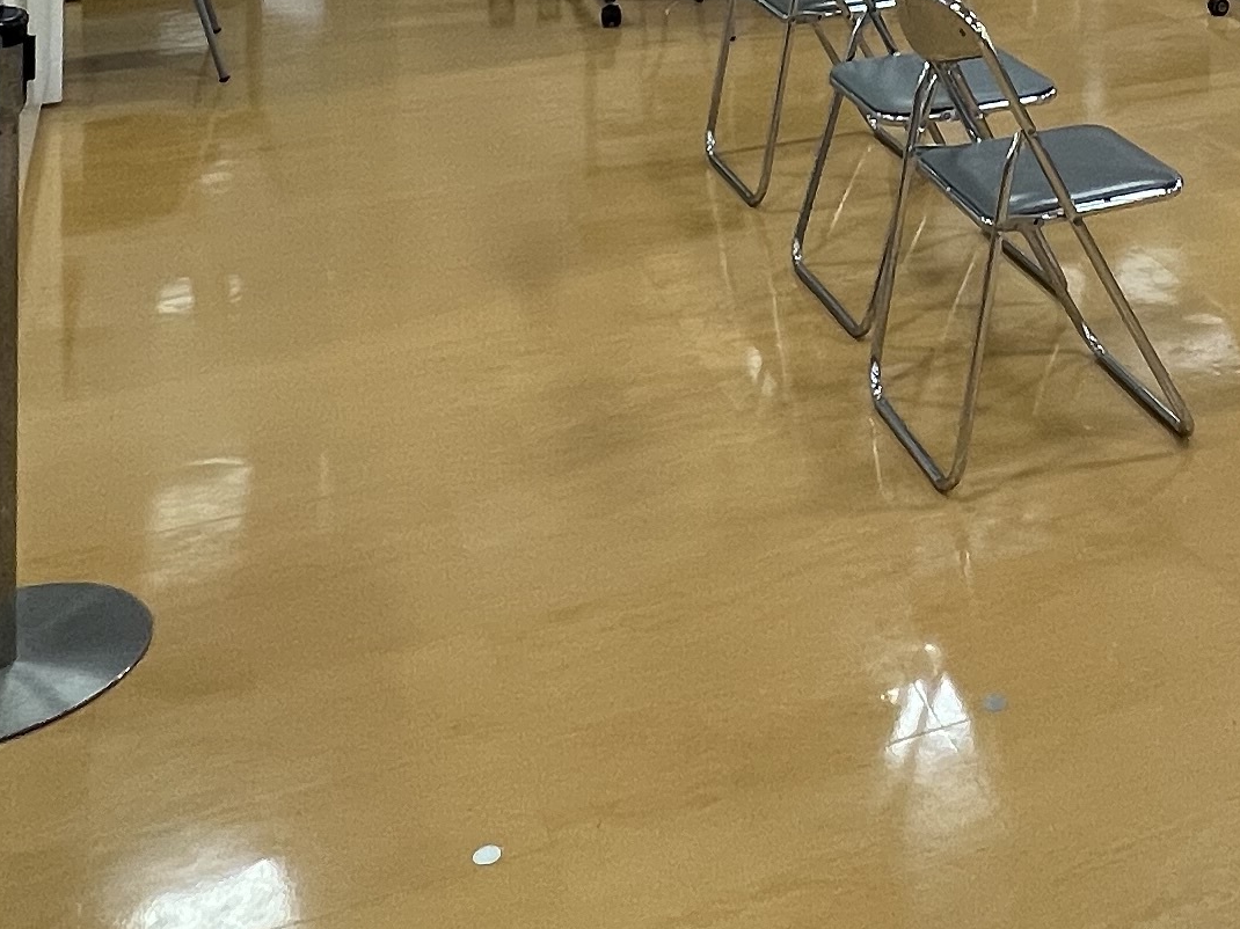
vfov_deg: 23.3
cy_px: -497
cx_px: 1088
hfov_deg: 36.7
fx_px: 1755
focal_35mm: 49
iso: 100
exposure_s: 1/100
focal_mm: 1.57
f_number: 1.8
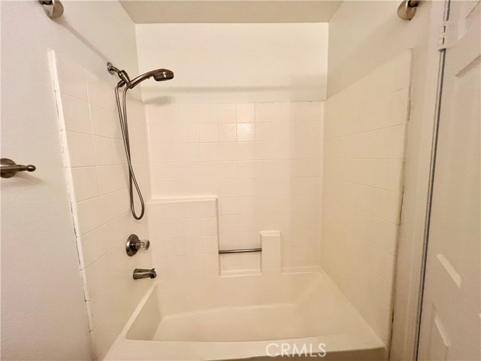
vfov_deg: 89.9
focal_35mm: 13
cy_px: 180
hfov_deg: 106.2
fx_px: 181
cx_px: 240
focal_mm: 1.57
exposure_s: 1/120
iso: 160
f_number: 1.8
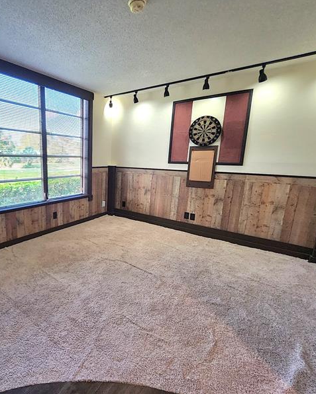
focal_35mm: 17
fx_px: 199
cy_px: 196
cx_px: 90
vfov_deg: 89.6
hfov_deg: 73.1
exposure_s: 1/60.2
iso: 100
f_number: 2.2
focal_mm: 1.13
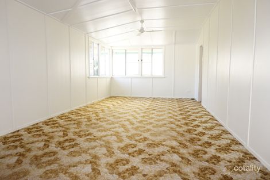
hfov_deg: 73.8
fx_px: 180
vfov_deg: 53.1
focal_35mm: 24
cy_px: 90
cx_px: 135
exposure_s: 1/60
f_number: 4.5
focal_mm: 16
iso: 1000
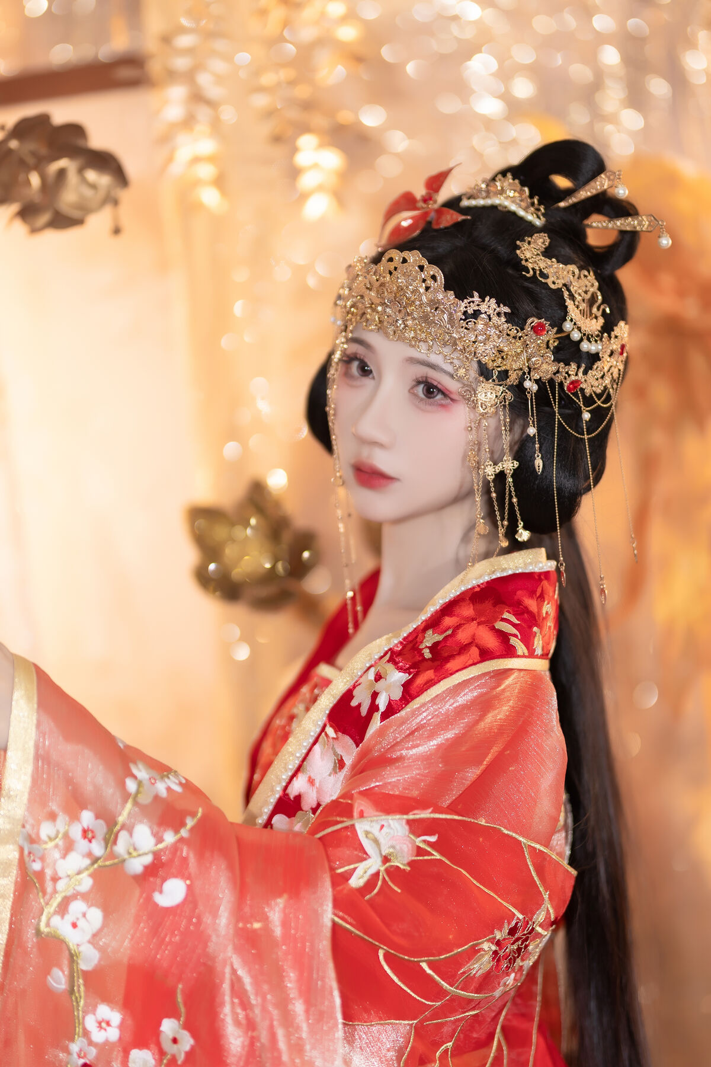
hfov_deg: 16.1
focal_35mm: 85
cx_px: 356
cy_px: 534
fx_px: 2518
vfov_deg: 23.9
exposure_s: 1/250
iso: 100
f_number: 1.4
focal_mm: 85
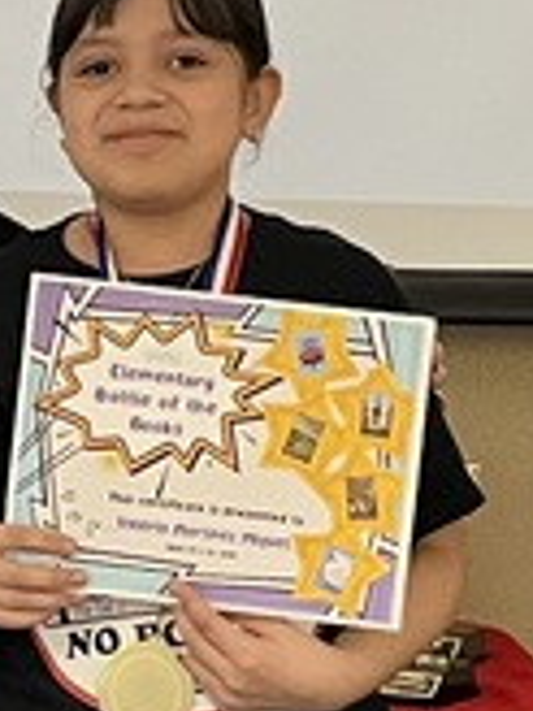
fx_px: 3326
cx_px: 56
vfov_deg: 12.2
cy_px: 312
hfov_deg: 9.1
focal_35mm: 162
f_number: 1.6
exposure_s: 1/60
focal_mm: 5.1
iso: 320
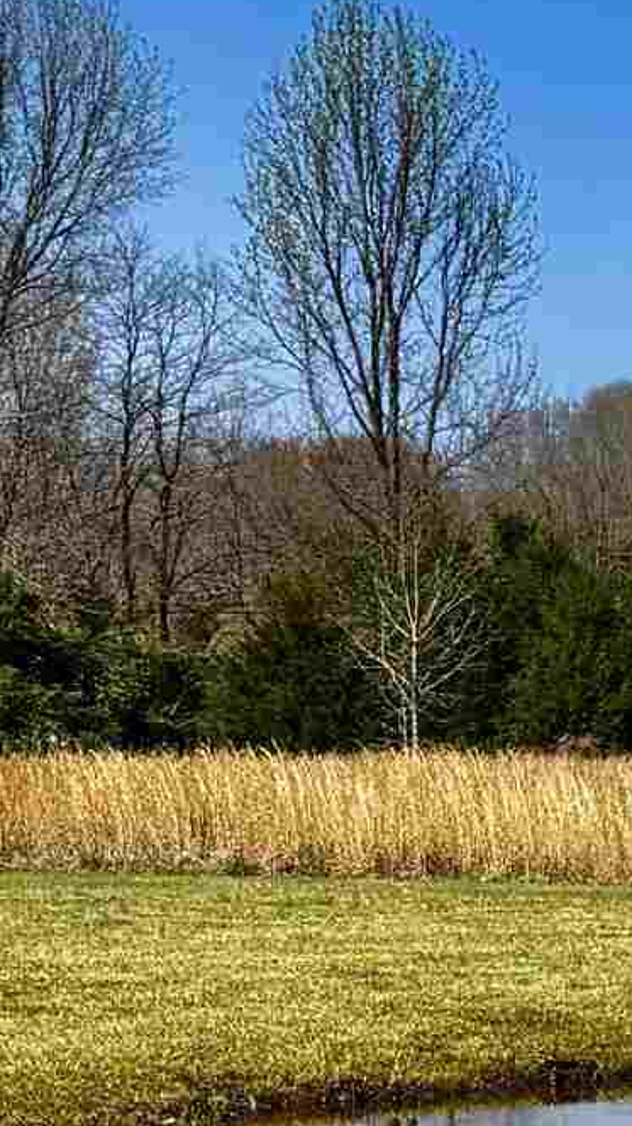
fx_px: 3609
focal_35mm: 121
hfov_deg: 8.4
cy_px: 763
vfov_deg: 17.7
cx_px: 1925
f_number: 1.78
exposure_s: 1/4405
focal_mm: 6.76
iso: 80
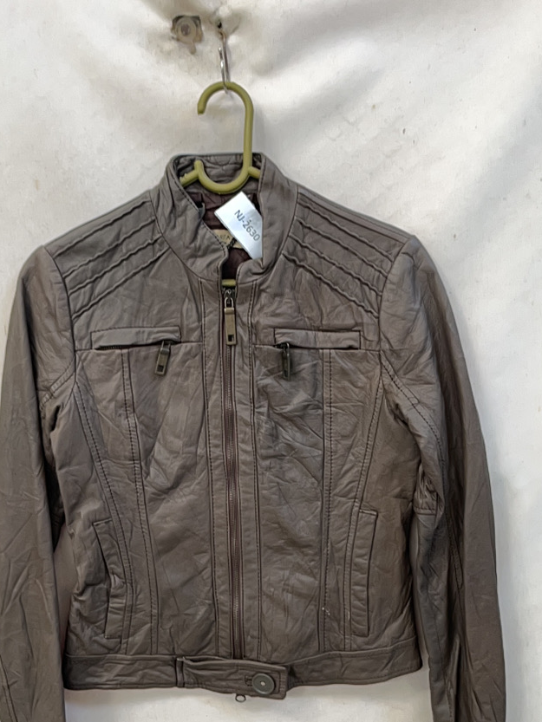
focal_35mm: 35
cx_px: 237
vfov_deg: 52.2
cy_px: 440
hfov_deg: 40.6
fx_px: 730
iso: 50
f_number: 1.6
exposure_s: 1/60
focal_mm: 5.1
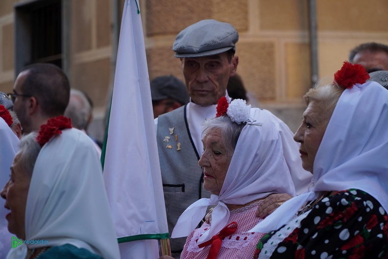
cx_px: 194
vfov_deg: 8.7
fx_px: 1697
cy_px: 130
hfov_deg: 13.0
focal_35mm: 158
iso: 160
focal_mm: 105
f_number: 4
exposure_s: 1/200
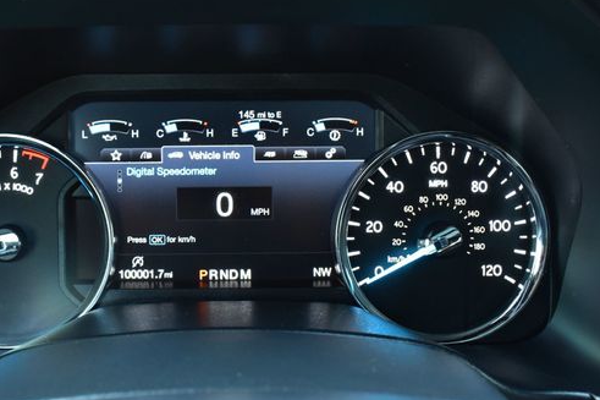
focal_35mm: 43
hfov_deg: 45.1
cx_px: 232
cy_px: 194
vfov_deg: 31.2
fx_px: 716
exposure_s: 1/15
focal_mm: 22
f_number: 6.3
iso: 1400
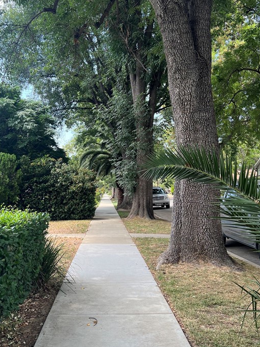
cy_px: 168
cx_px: 102
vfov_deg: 47.9
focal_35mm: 39
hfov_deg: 36.7
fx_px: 391
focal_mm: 5.7
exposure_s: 1/588
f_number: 1.5
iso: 50
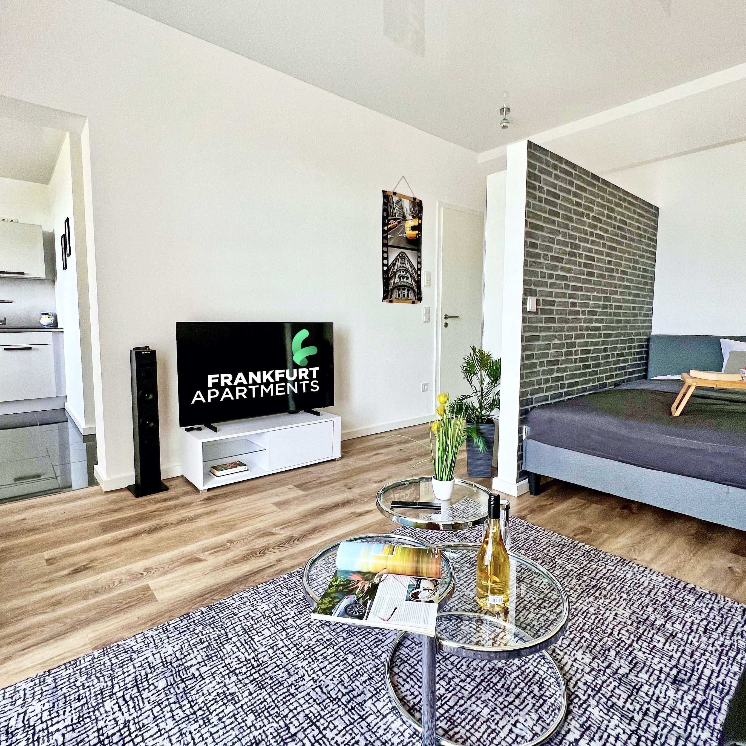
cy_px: 360
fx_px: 414
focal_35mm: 17
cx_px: 384
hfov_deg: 83.9
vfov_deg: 83.9
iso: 100
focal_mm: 1.57
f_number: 1.8
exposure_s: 1/100
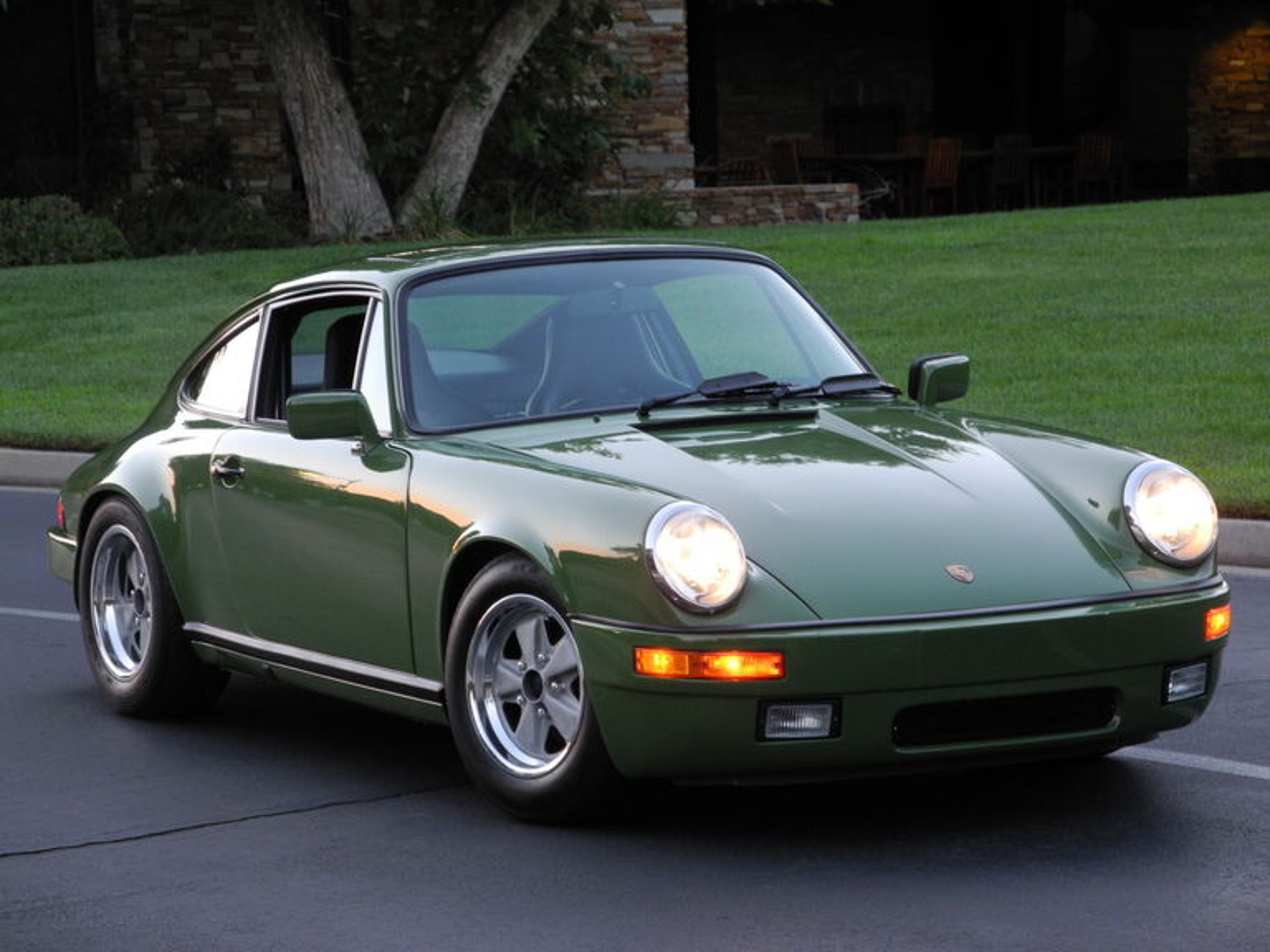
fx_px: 4953
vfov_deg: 11.0
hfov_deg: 14.6
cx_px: 635
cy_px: 476
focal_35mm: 135
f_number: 5
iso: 316
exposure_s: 1/30
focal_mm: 28.9
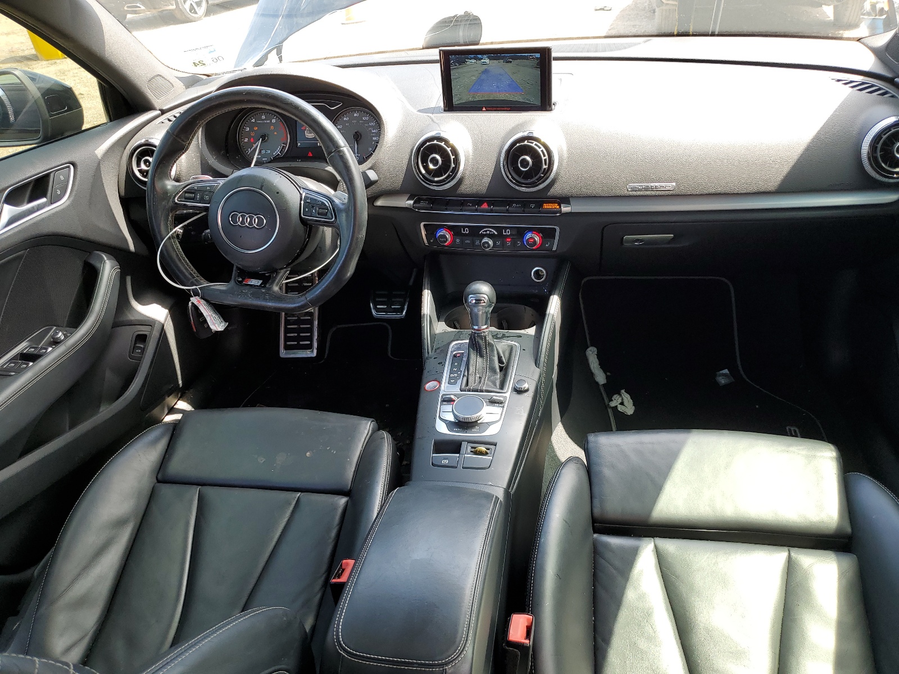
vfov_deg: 53.1
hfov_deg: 67.3
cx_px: 450
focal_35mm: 26
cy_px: 337
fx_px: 675
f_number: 1.5
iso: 50
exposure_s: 1/227
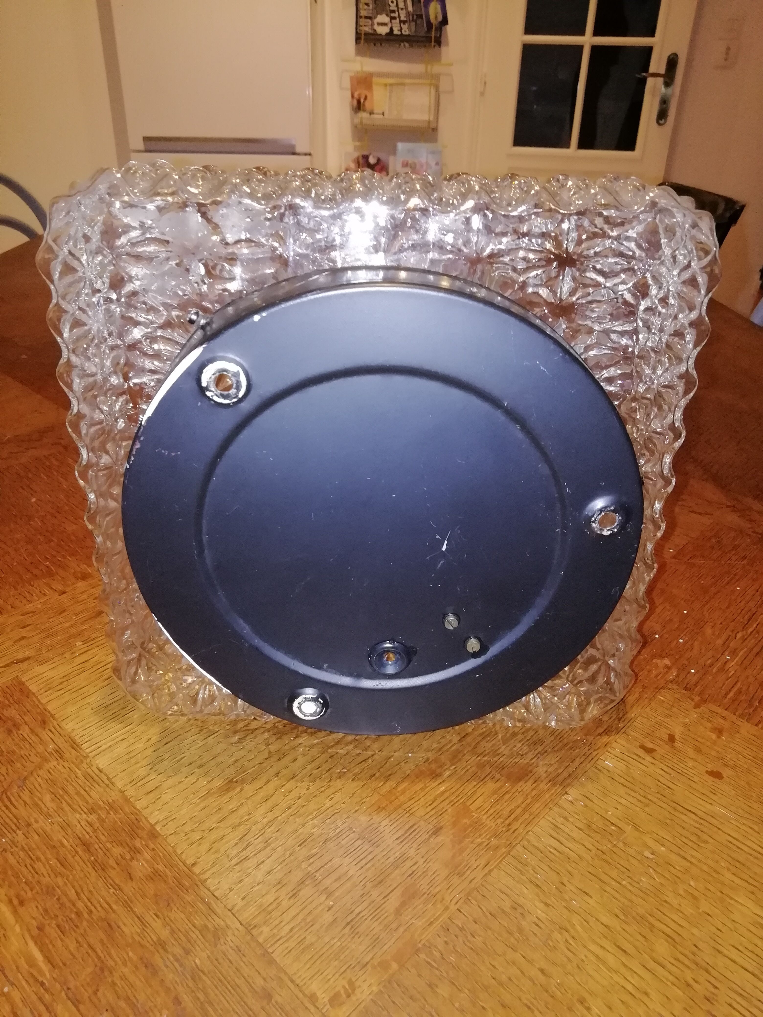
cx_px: 382
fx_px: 764
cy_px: 508
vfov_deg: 67.3
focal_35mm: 26
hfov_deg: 53.1
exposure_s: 1/33.3
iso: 200
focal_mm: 3.21
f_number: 2.2
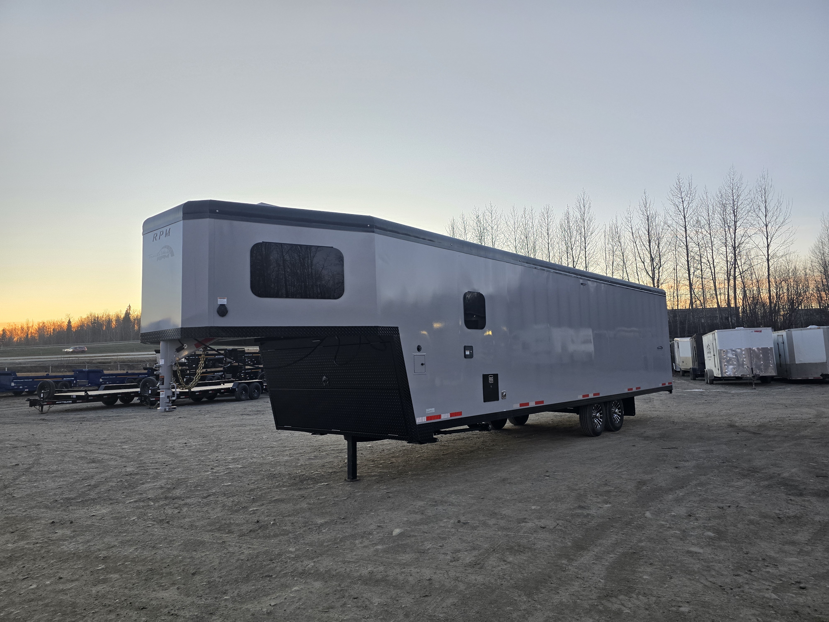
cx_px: 414
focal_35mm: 23
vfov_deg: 58.9
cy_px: 311
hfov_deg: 73.9
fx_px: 551
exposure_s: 1/120
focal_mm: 6.3
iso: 160
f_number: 1.7
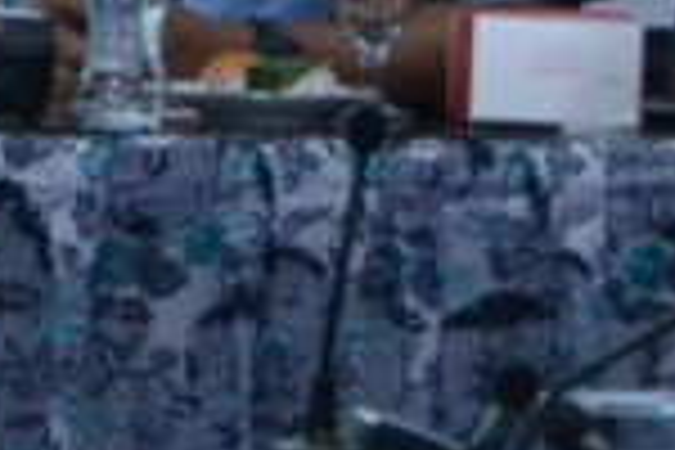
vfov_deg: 1.6
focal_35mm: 872
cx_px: 1588
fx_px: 16357
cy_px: -484
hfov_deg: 2.4
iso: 2500
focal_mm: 85
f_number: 5.6
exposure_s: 1/60
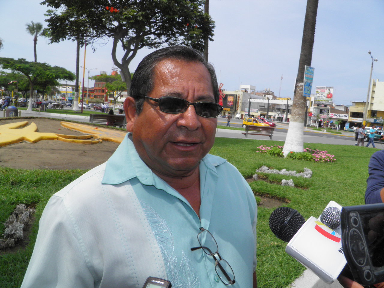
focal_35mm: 28
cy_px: 144
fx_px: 311
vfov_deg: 49.7
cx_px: 192
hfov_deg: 63.4
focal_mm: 4.9
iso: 100
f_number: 5.7
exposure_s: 1/500
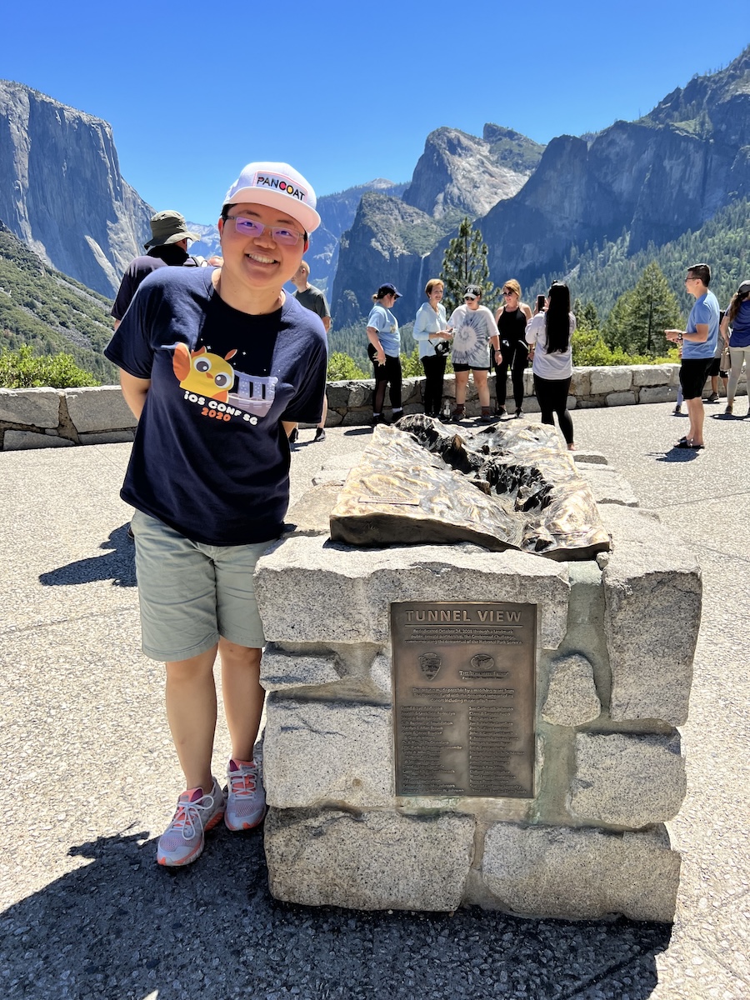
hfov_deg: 53.1
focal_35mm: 26
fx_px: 751
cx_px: 375
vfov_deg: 67.3
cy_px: 500
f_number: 1.5
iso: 50
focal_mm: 5.7
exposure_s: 1/2695
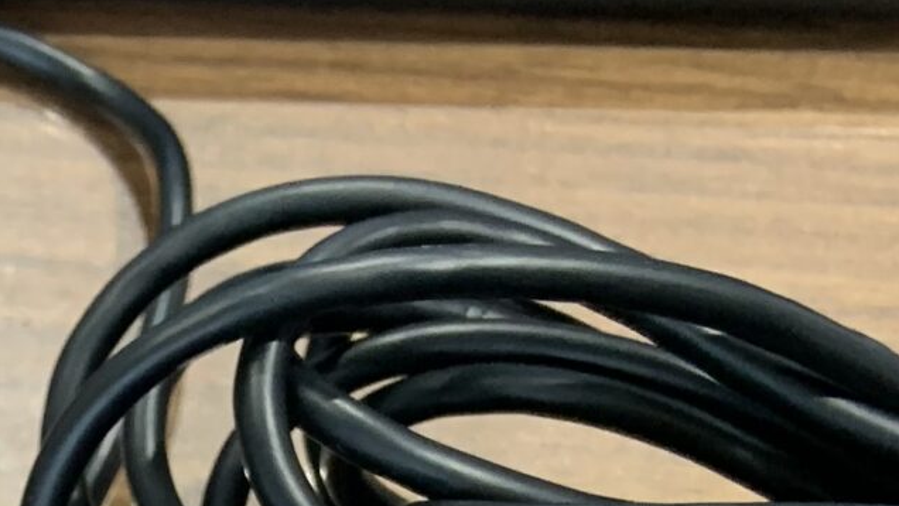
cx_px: -117
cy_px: 1084
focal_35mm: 114
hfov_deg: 18.0
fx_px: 2718
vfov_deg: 9.7
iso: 250
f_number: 1.8
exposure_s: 1/60
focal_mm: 4.25
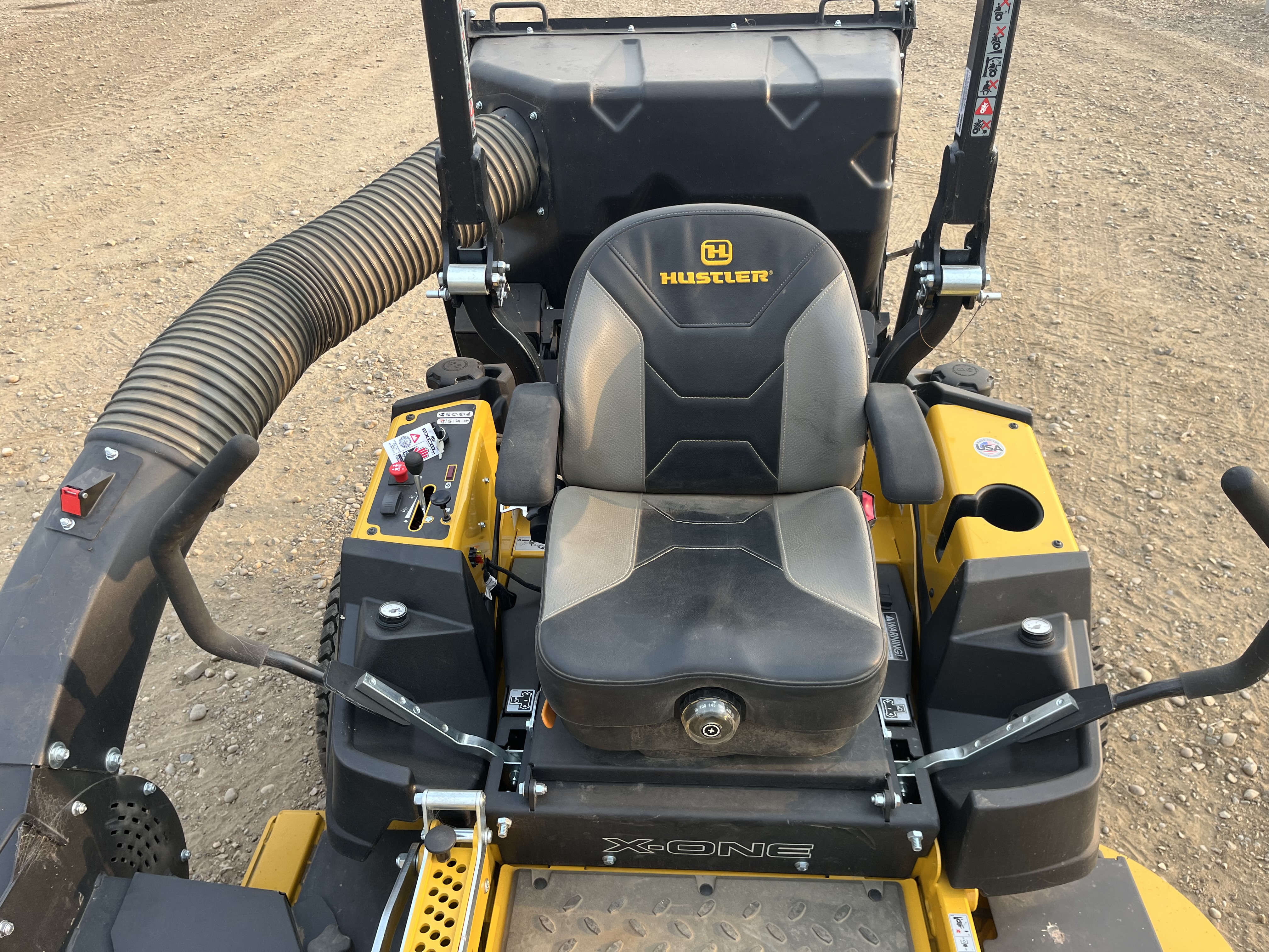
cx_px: 634
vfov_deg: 53.1
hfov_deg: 67.3
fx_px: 953
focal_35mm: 26
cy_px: 476
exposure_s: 1/260
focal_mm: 5.1
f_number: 1.6
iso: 40
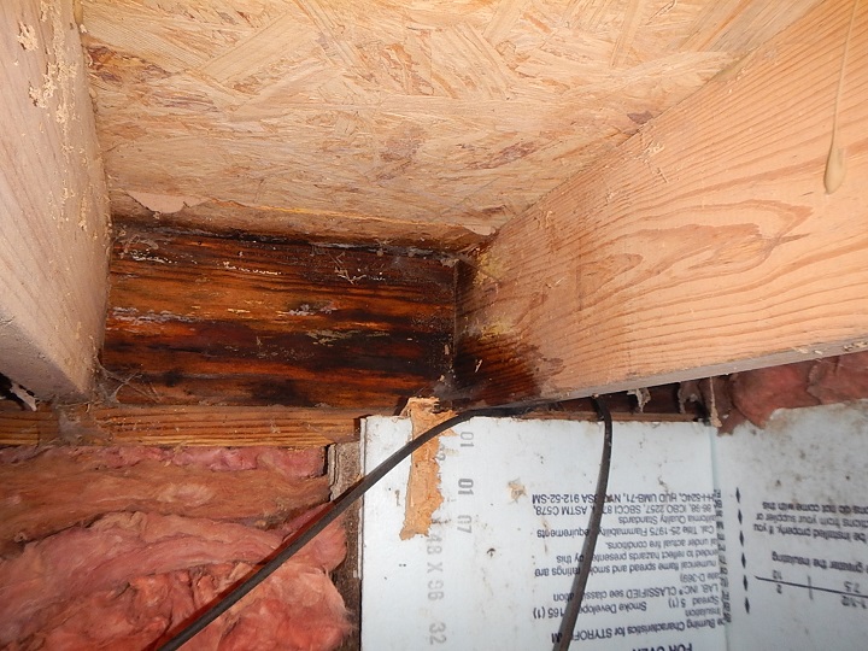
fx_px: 702
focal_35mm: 28
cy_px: 326
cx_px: 434
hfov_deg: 63.4
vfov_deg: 49.7
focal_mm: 5
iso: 200
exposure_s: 1/30
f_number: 3.9
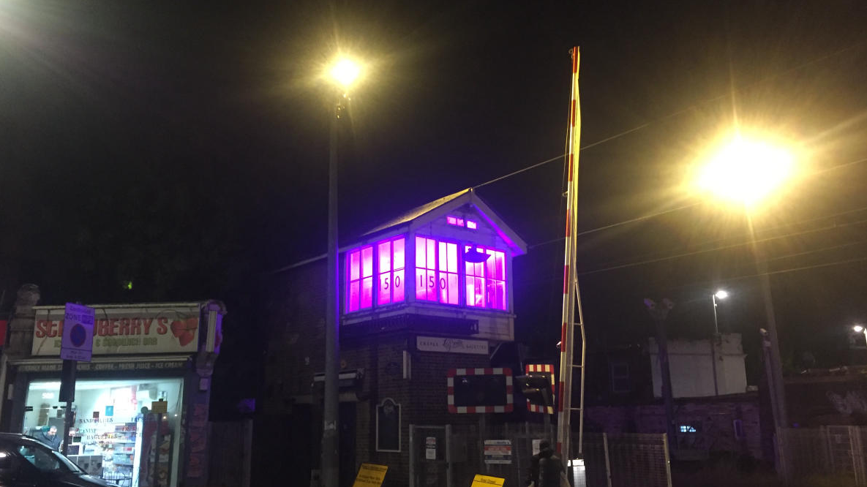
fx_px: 736
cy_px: 241
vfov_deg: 36.7
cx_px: 432
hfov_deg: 61.0
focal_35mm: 32
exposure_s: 1/17
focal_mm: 4.15
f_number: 2.2
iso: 250
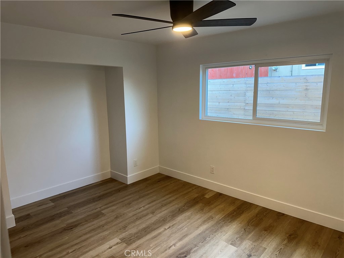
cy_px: 129
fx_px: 239
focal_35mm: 24
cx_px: 172
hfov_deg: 71.6
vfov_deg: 56.8
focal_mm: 6.86
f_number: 1.78
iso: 160
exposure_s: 1/120
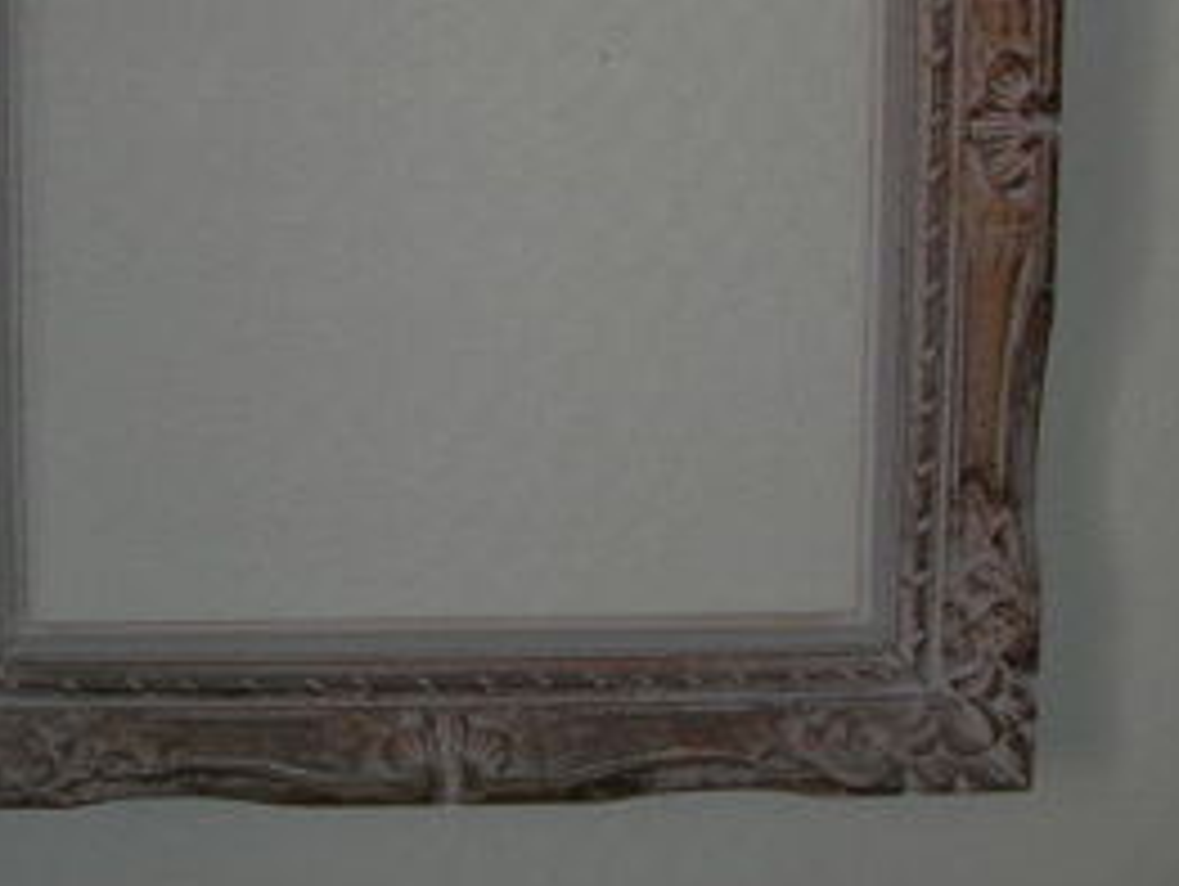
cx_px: 342
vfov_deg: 19.5
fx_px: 2557
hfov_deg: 25.7
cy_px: 193
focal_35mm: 75
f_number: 2.9
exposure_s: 1/60.1
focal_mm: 8.5
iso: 64
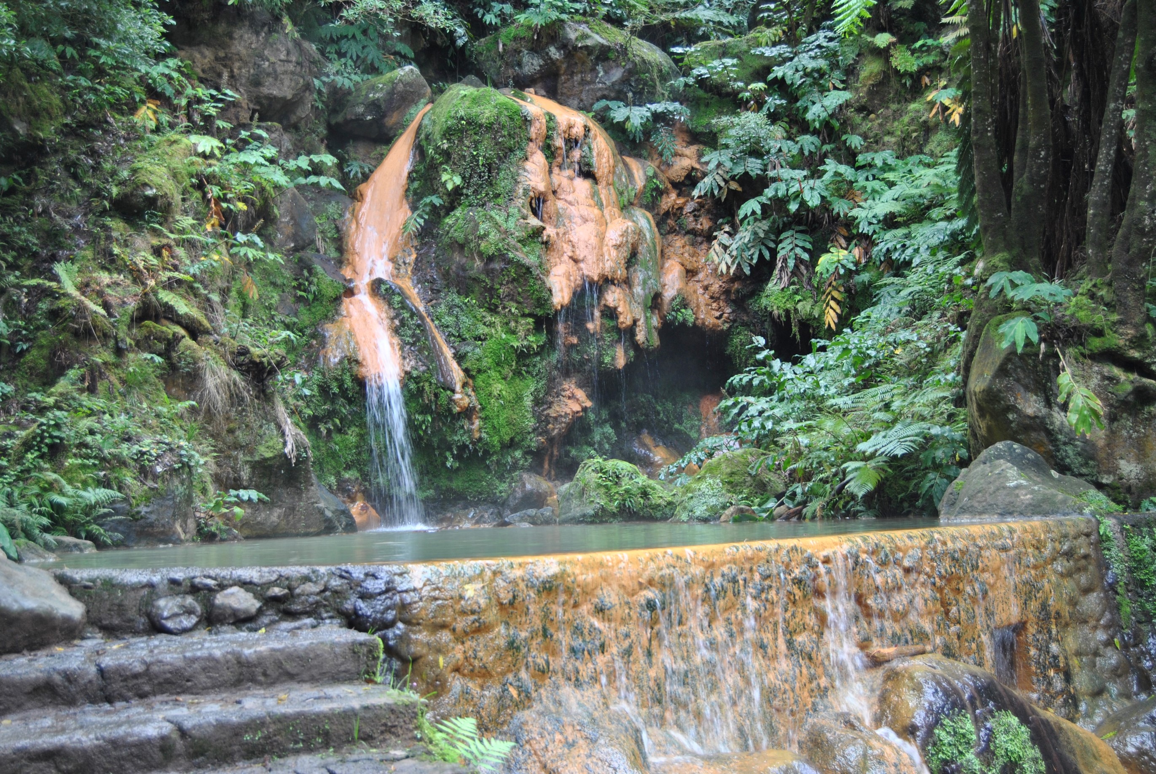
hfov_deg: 42.3
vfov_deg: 29.0
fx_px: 1495
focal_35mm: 46
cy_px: 387
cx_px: 578
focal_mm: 31
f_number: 4.2
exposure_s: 1/30
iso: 200
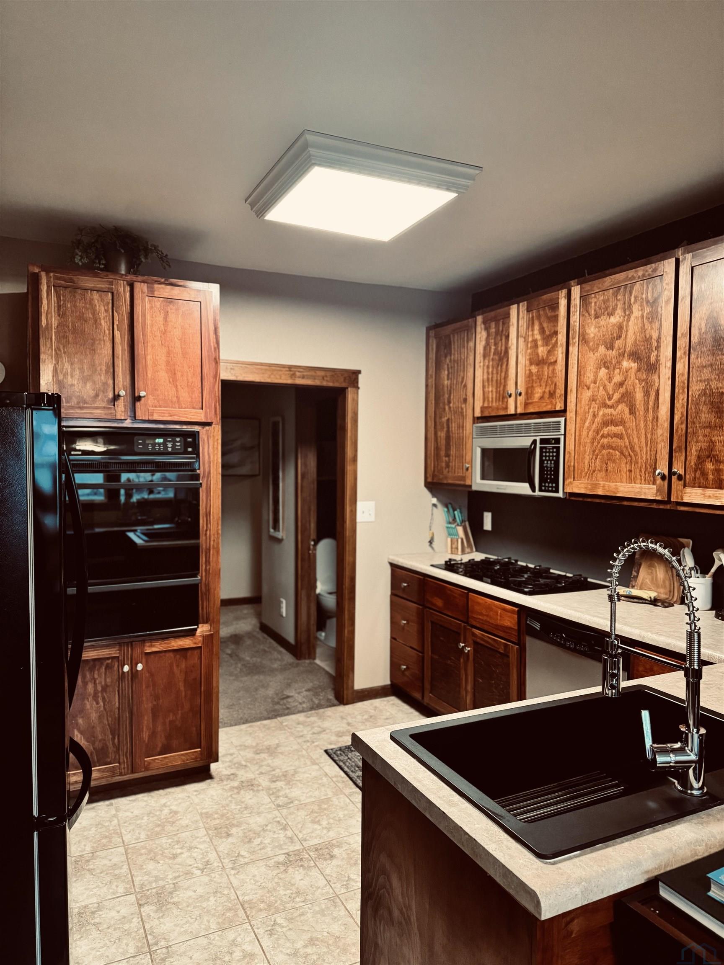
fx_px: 669
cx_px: 362
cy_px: 482
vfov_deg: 71.6
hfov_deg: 56.8
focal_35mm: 24
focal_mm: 6.76
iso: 640
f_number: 1.78
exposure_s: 1/60
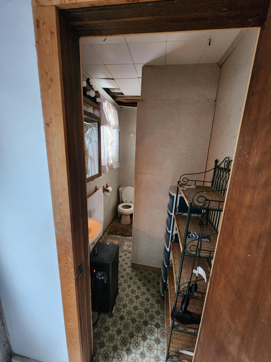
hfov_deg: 89.9
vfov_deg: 106.2
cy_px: 181
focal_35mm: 13
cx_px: 136
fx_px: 136
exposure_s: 1/30
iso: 640
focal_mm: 2.2
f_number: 2.2
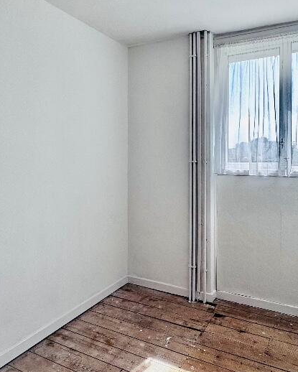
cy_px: 158
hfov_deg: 53.1
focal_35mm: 27
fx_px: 297
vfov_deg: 63.7
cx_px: 165
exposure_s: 1/498
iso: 40
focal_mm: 2.22
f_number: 2.2
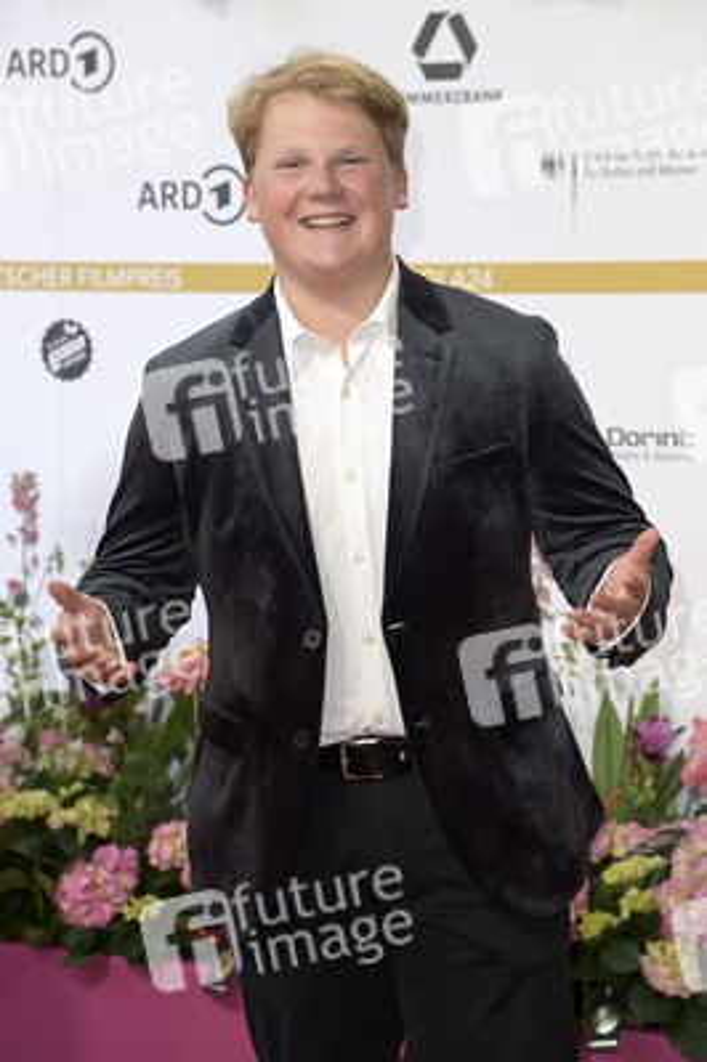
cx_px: 354
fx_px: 3246
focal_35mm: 110
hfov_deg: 12.4
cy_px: 531
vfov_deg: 18.6
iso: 640
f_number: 5
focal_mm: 110
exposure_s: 1/250
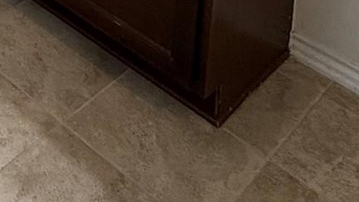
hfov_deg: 22.7
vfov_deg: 10.9
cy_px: -407
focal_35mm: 73
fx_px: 695
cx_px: -204
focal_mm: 2.22
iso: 125
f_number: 2.2
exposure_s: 1/120
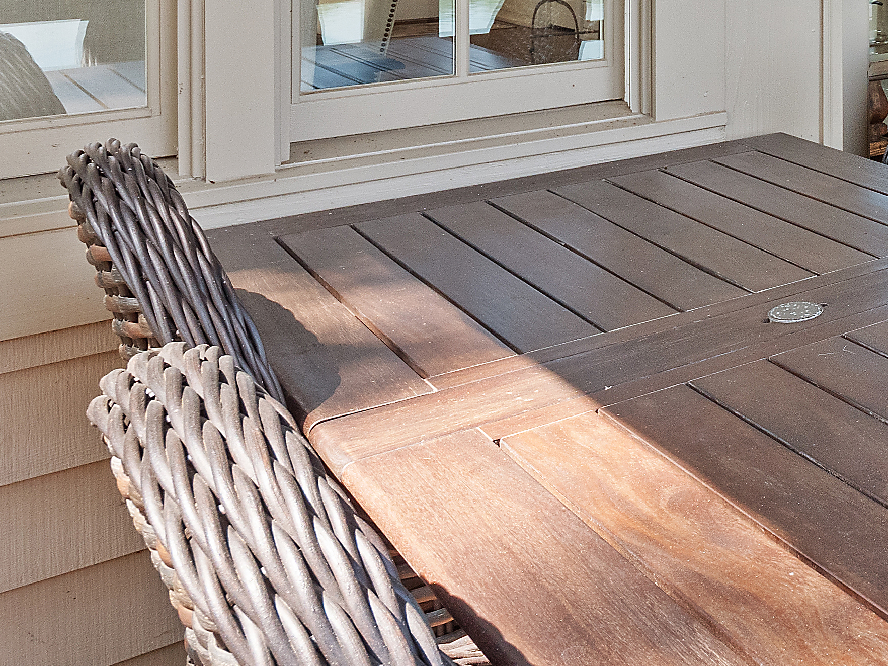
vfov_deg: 27.4
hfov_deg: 30.4
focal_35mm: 47
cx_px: 1196
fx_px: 1206
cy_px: -120
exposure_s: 1/30
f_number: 5.6
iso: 400
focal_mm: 8
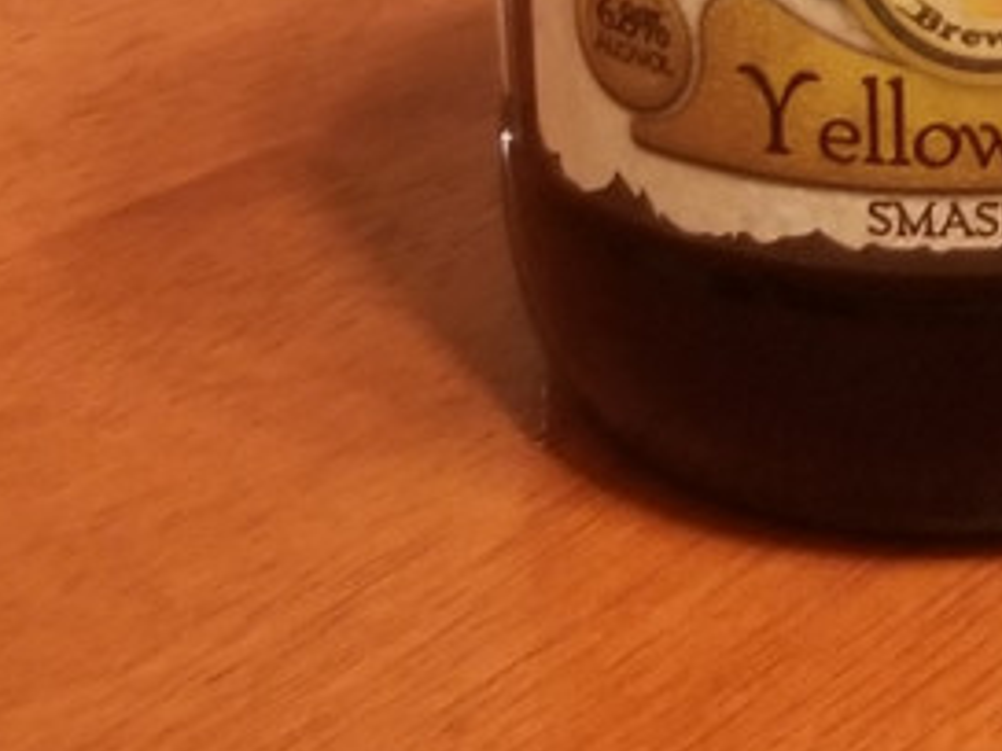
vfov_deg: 13.0
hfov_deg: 17.7
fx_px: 2953
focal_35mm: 102
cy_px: -622
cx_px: 1387
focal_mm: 4.25
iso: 200
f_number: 1.7
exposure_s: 1/11
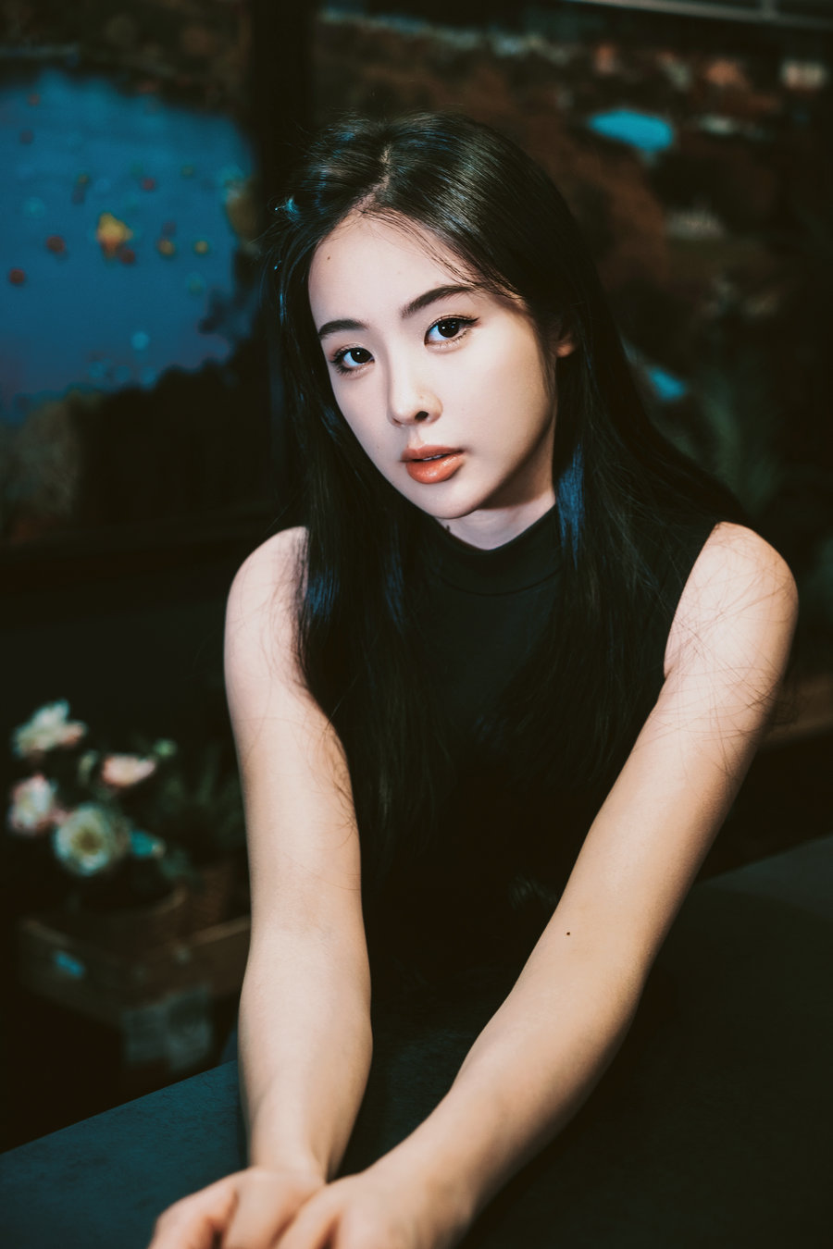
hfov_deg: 27.5
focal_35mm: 49
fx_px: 1701
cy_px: 624
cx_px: 416
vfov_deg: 40.3
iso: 360
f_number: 2.8
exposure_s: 1/80
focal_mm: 49
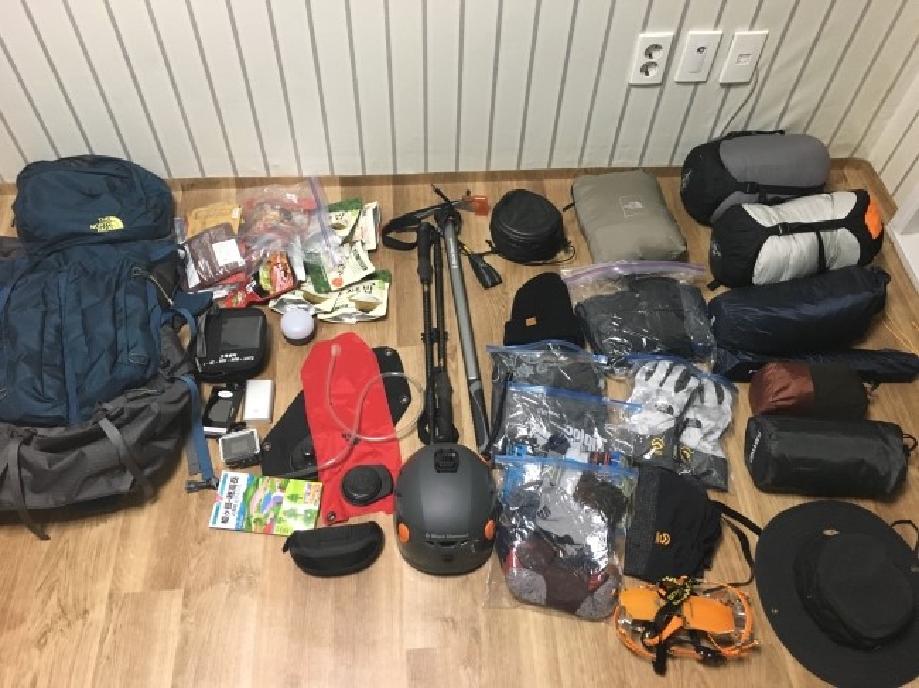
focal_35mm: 29
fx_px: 770
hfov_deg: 61.7
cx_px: 460
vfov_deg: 48.2
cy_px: 344
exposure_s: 1/30
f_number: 2.2
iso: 160
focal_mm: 4.15
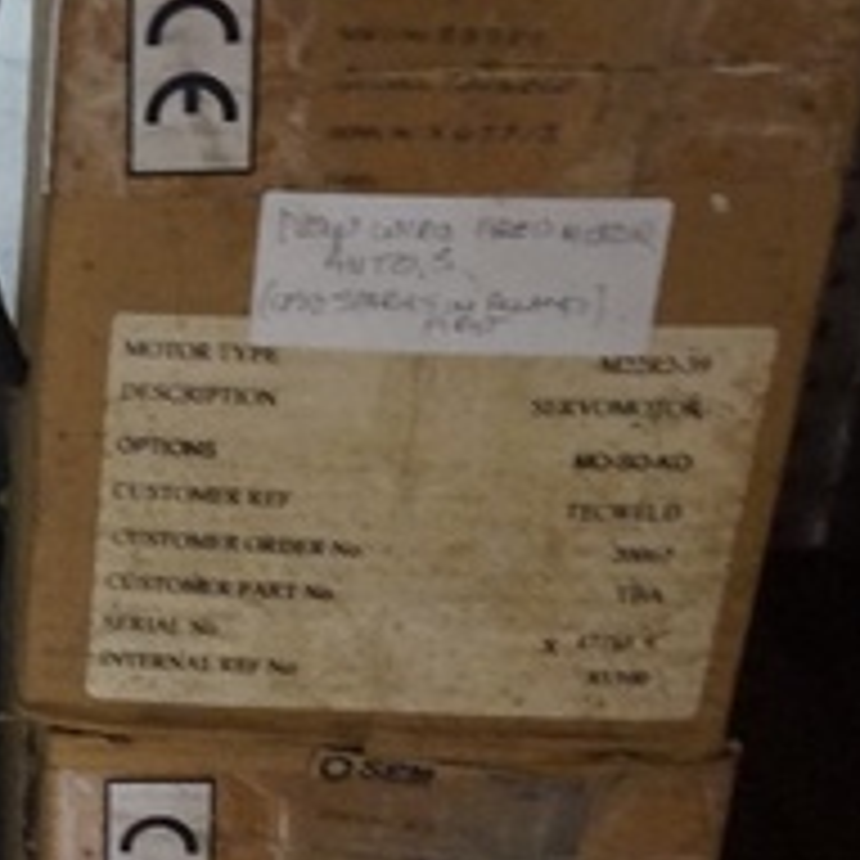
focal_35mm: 77
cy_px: 743
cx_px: -338
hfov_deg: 20.1
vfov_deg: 22.0
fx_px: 2164
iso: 3200
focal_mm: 16
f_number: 3.5
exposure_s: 1/15
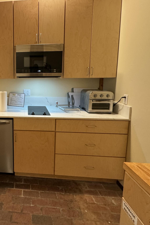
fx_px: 144
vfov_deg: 75.5
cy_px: 93
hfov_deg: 48.1
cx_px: 10
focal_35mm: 23
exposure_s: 1/60
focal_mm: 2.22
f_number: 2.2
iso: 500
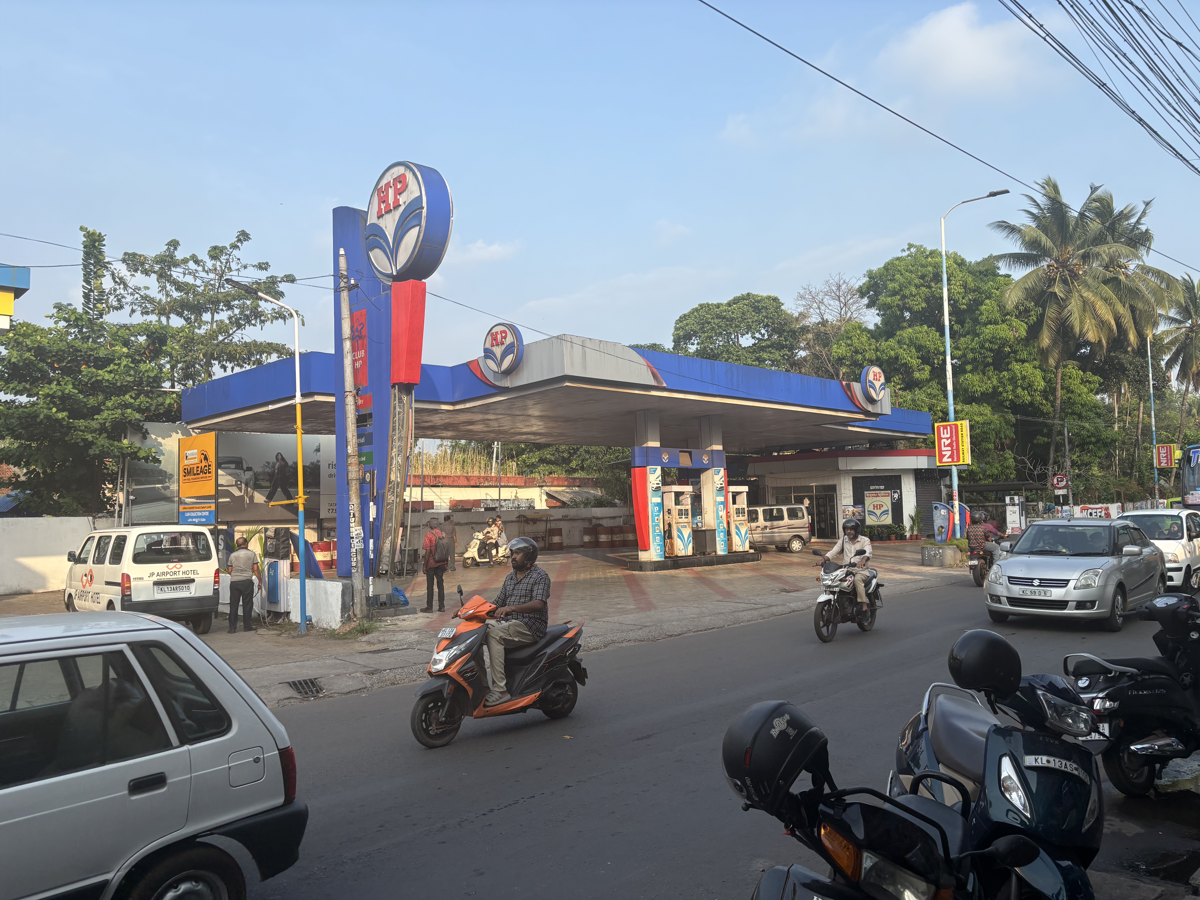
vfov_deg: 53.1
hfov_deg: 67.3
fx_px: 901
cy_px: 450
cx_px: 600
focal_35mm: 26
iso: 50
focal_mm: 5.96
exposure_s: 1/1437
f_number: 1.6
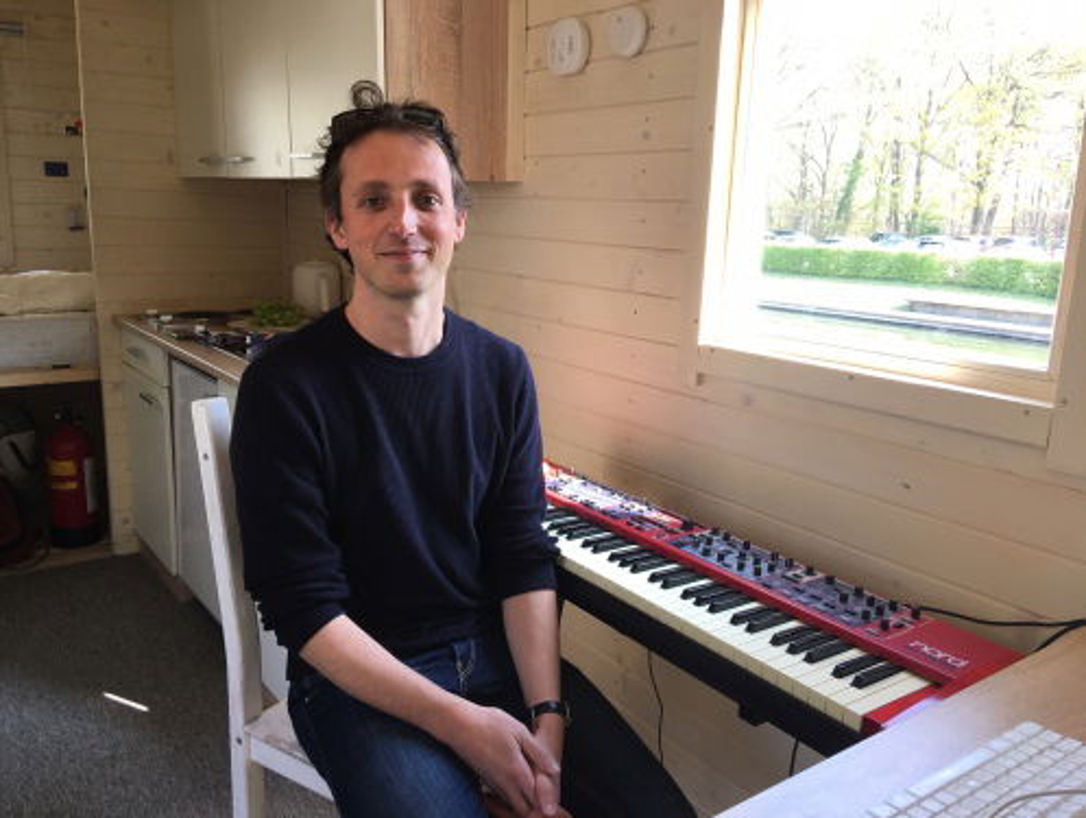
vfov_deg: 48.3
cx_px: 543
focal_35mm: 29
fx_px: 911
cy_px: 409
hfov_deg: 61.6
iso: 25
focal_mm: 4.15
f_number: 2.2
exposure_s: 1/50
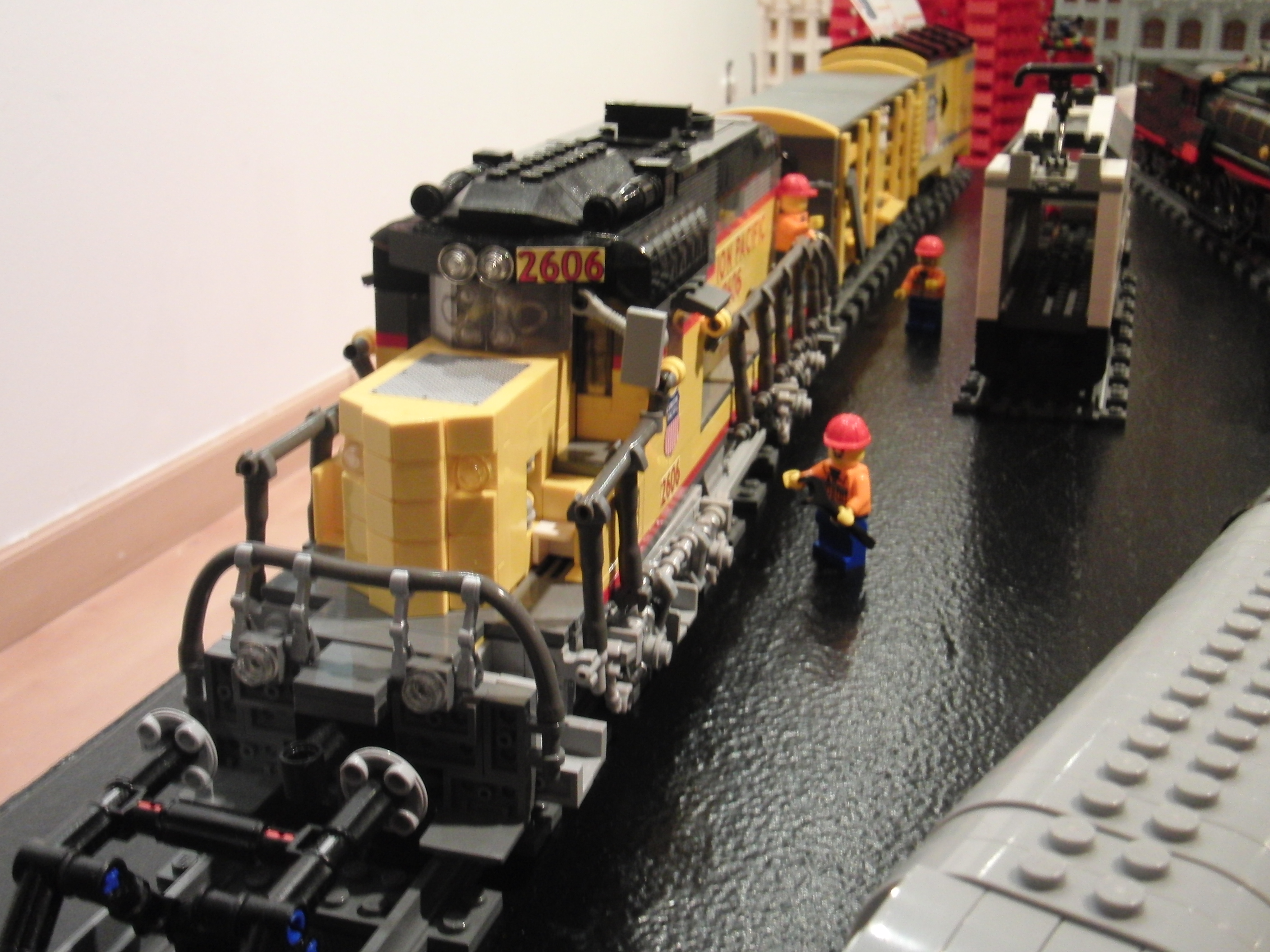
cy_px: 476
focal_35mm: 38
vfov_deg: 37.7
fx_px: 1394
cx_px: 635
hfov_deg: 49.0
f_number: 3.9
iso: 200
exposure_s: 1/6
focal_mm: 6.66
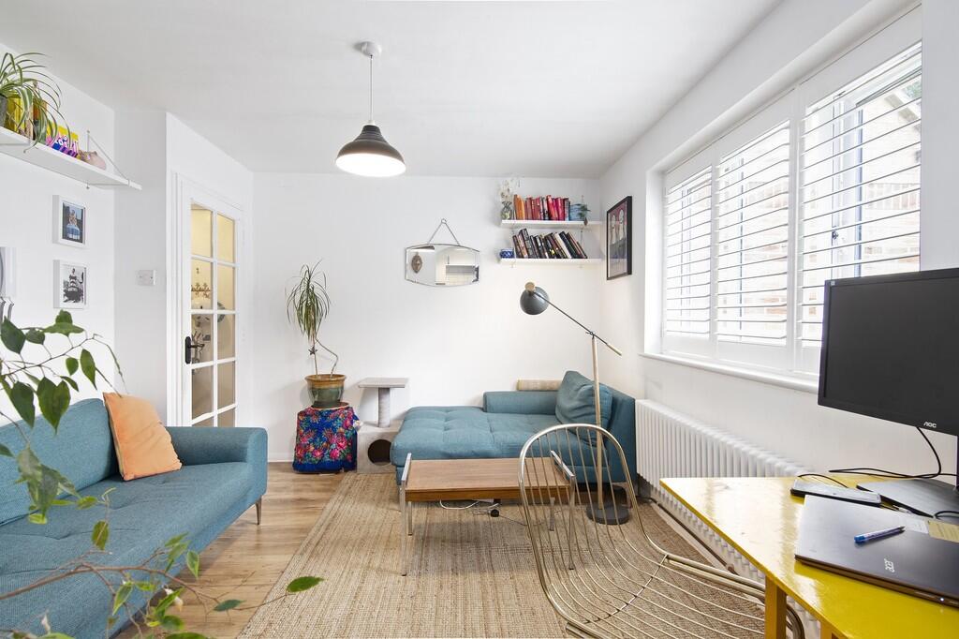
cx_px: 480
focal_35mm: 16
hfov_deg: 95.0
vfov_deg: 72.0
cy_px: 320
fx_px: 439
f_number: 8
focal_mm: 11
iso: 100
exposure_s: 2.5
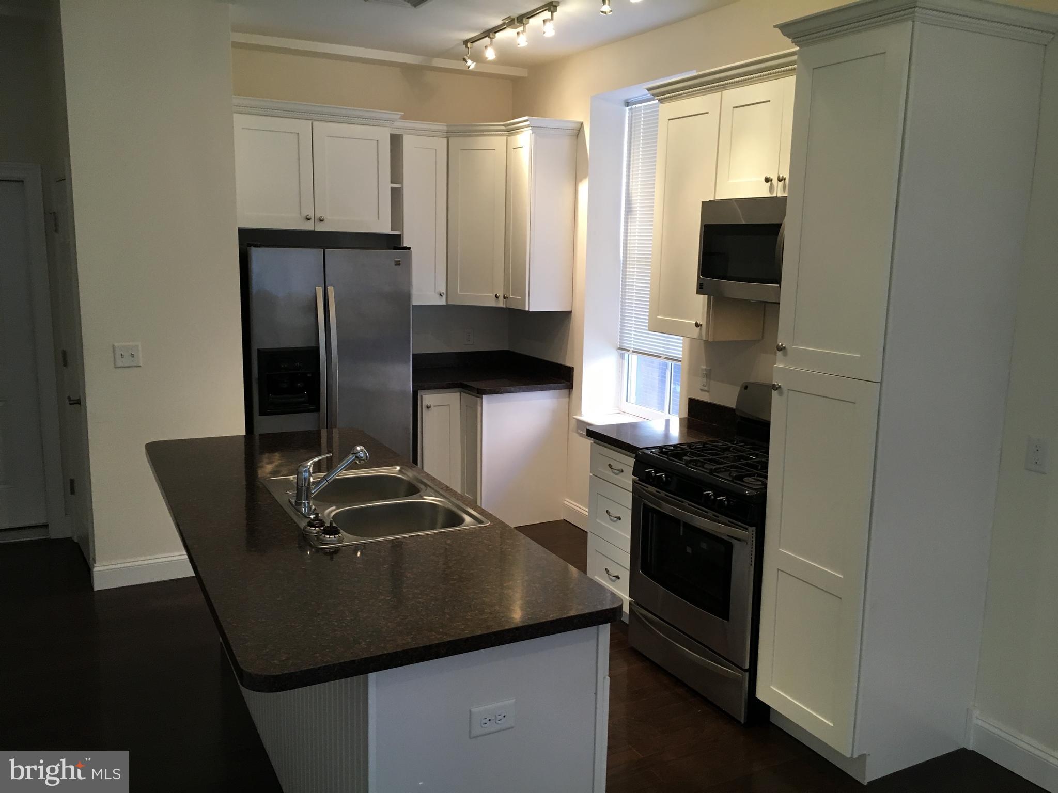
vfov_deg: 48.2
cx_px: 529
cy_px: 396
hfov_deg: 61.7
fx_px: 886
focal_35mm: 29
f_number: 2.2
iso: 80
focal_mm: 4.15
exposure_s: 1/30
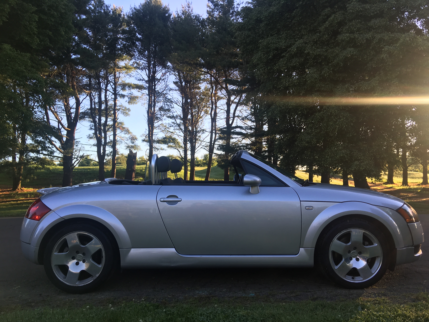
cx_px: 214
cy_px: 161
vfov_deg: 48.2
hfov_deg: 61.7
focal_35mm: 29
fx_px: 359
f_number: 2.2
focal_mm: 4.15
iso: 25
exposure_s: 1/201
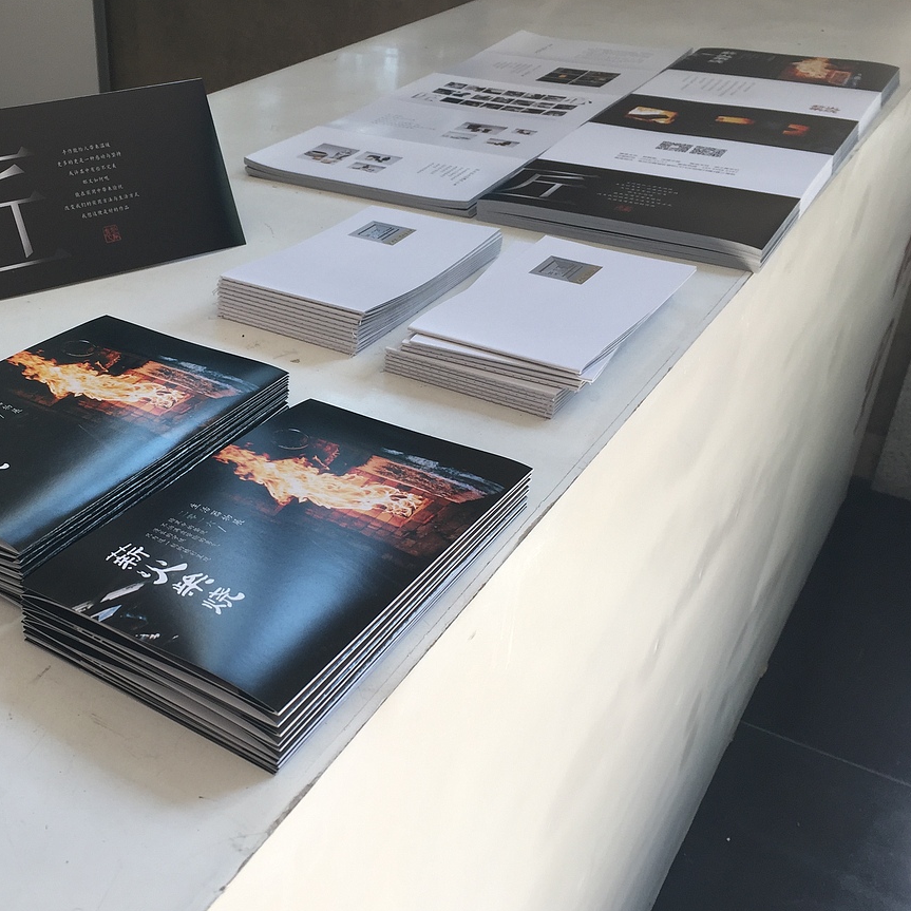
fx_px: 1131
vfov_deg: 43.9
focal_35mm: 38
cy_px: 441
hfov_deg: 42.9
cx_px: 264
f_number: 2.2
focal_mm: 4.15
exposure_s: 1/119
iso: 32
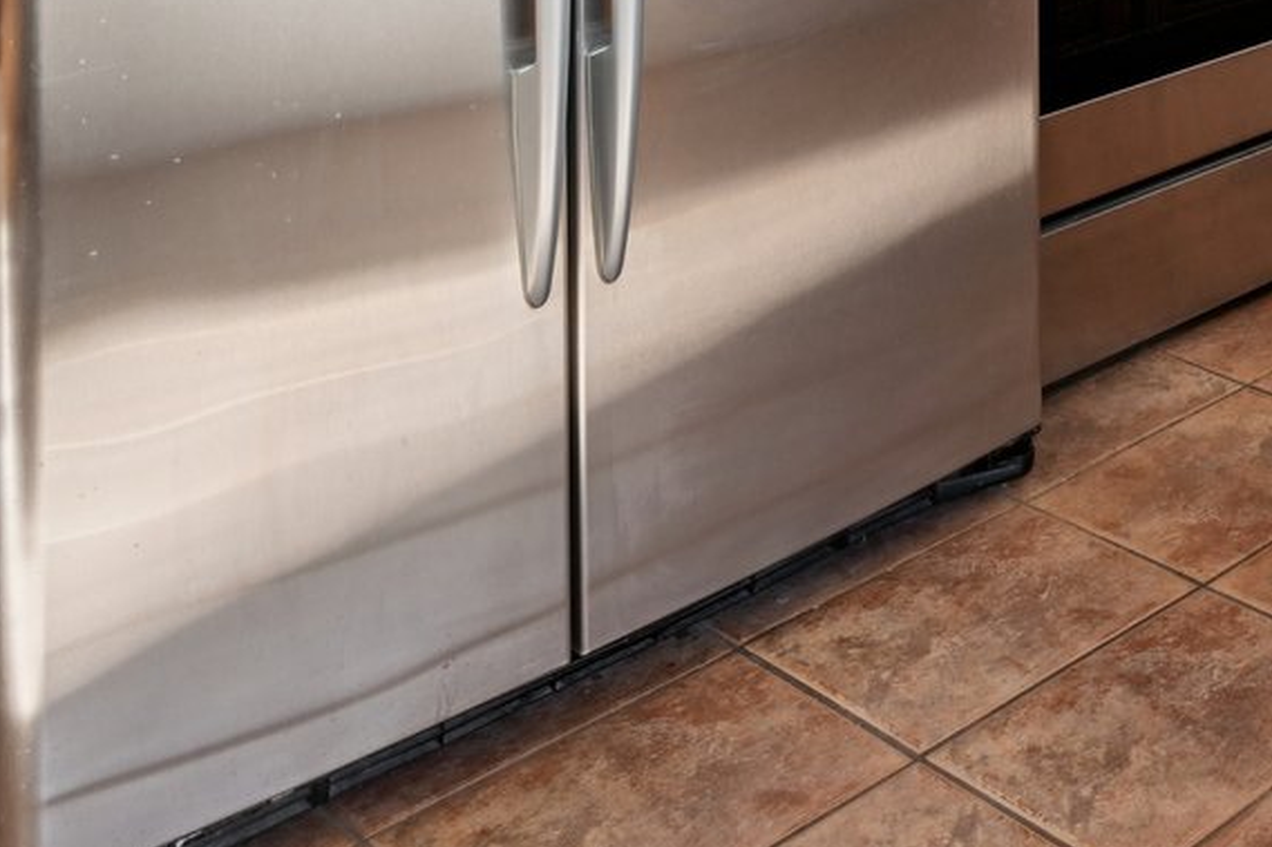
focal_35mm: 56
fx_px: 1971
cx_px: 1918
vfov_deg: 19.5
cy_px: -580
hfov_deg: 26.1
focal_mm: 15.5
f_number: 11
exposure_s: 1/8
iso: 400
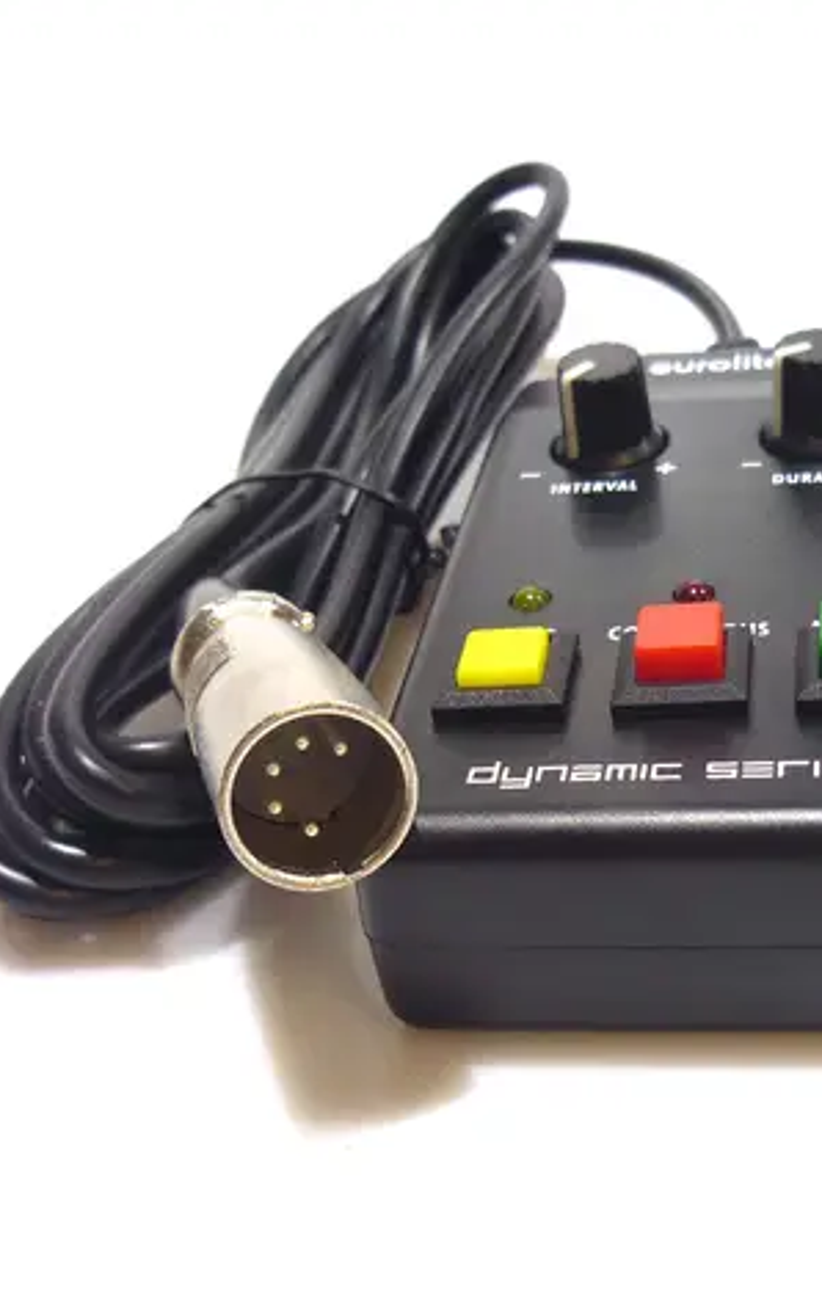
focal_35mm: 47
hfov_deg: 27.3
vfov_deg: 42.6
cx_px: 560
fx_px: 1683
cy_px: 656
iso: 80
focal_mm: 5.5
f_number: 2.8
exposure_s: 1/40
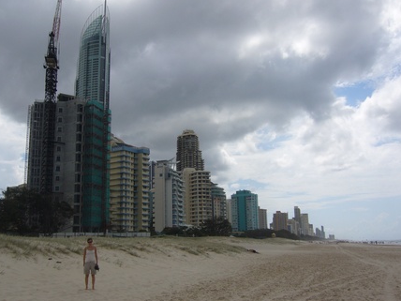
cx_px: 198
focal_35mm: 36
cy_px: 154
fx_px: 417
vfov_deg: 39.7
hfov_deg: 51.4
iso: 80
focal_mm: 5.8
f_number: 5.6
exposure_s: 1/640
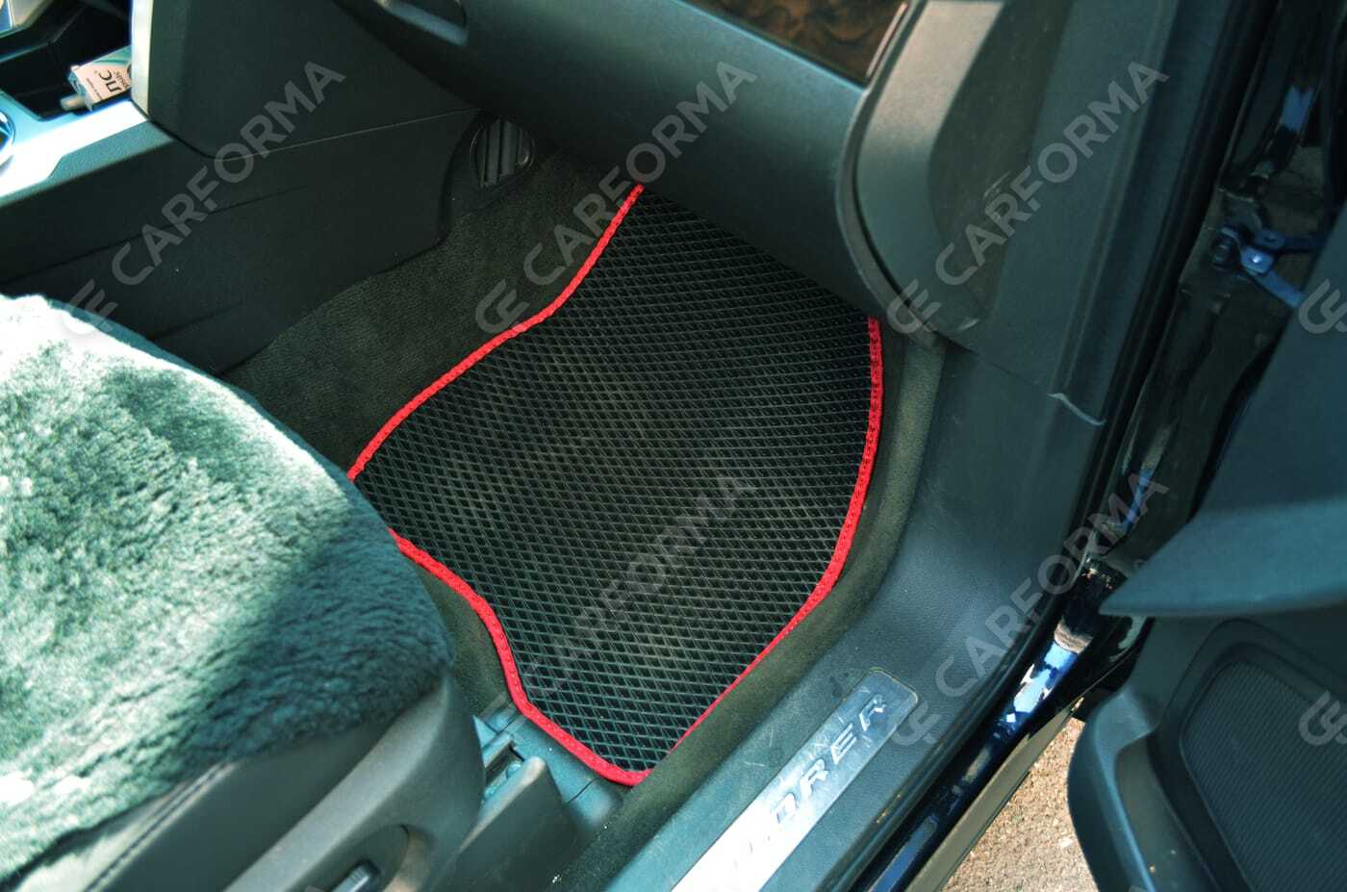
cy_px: 446
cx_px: 674
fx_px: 1232
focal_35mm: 33
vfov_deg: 39.8
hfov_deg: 57.3
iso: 800
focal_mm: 22
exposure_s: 1/60
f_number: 3.8
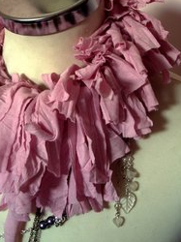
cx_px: 52
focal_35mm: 54
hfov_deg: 26.7
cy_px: 75
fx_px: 377
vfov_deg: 35.1
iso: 100
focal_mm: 5.8
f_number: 2.6
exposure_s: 1/4
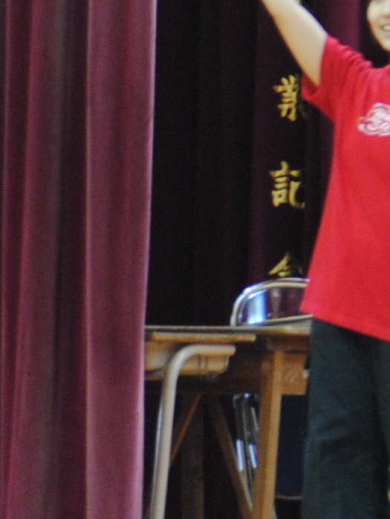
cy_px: 23
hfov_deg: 2.6
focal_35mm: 575
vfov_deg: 3.4
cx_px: 1129
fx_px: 8638
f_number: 4.2
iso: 400
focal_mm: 72
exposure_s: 1/13
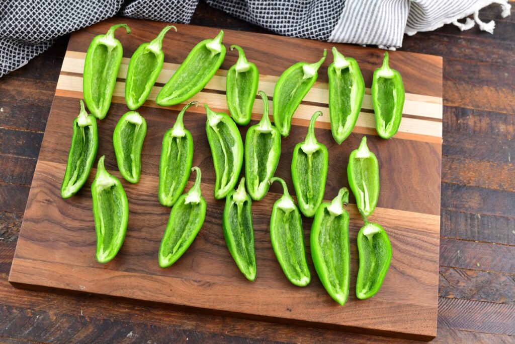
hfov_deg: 39.6
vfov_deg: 27.0
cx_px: 258
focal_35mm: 50
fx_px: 715
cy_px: 172
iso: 640
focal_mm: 50
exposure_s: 1/80
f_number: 5
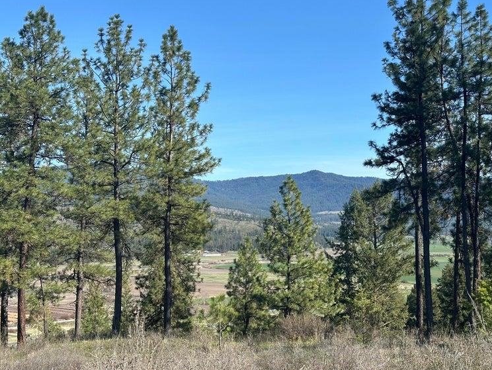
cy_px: 162
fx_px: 782
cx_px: 271
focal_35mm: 55
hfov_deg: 34.9
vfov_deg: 26.6
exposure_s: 1/3058
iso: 64
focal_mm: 6.86
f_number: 1.78
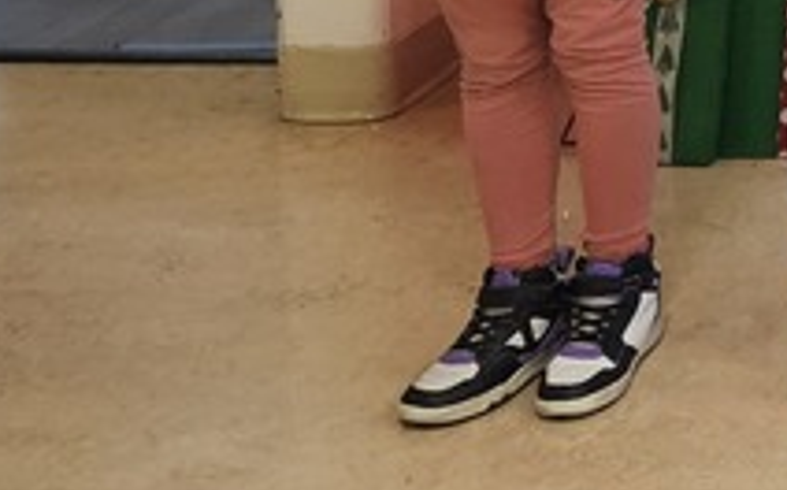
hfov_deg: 13.7
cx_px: 1789
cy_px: -546
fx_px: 2528
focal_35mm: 118
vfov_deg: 10.1
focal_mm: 5.4
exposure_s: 1/120
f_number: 1.8
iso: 250
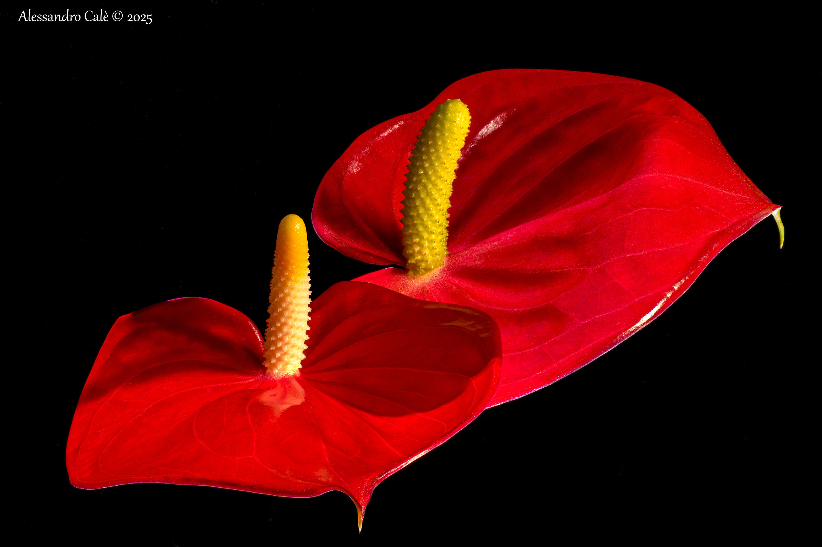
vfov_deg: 10.1
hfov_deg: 15.2
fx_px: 3080
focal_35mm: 135
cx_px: 411
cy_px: 274
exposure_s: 1.3
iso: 200
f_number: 8
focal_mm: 90
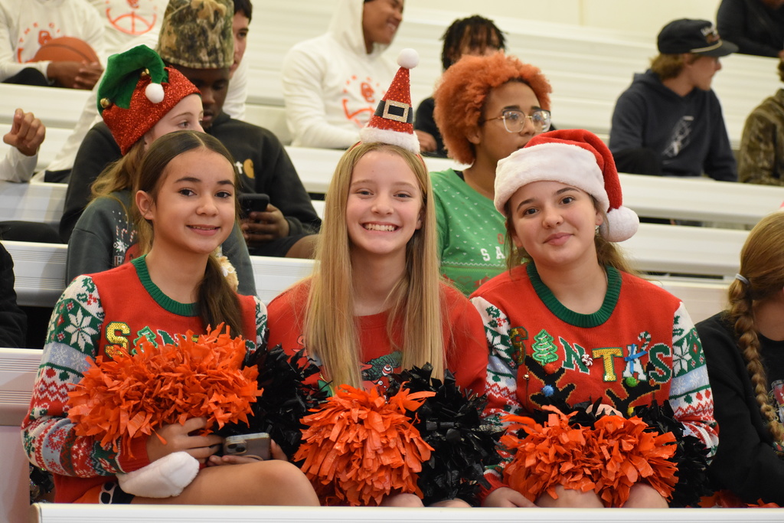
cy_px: 262
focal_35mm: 112
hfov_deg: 18.2
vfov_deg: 12.2
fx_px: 2450
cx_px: 392
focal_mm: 75
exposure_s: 1/80
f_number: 4.8
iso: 3200
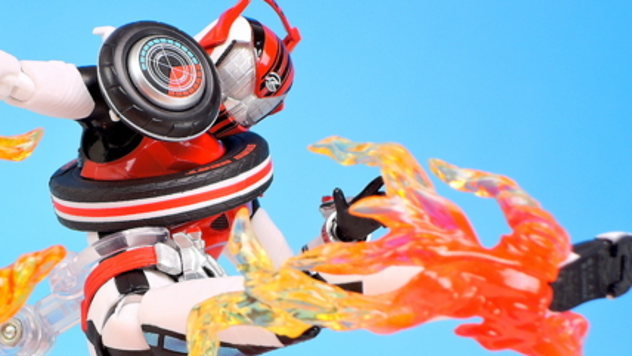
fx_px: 2431
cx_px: 196
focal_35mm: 145
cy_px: 307
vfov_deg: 8.4
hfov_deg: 14.8
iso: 80
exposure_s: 1/2.5
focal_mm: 20.2
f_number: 5.6
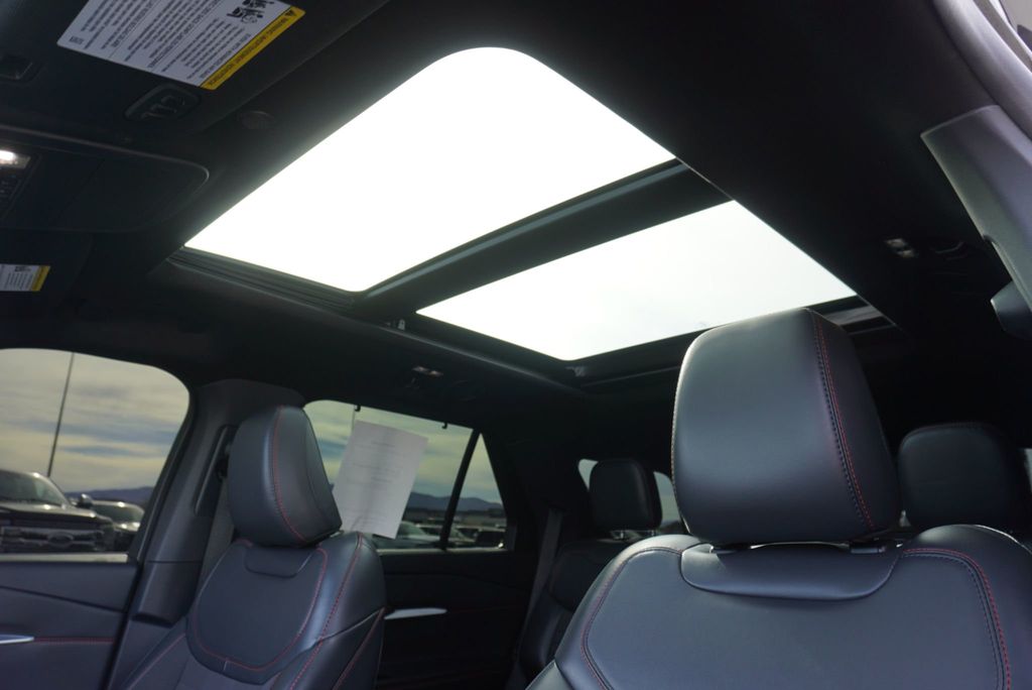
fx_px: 688
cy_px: 345
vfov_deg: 53.2
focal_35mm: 24
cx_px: 516
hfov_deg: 73.7
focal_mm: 16
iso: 100
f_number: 4.5
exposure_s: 1/80
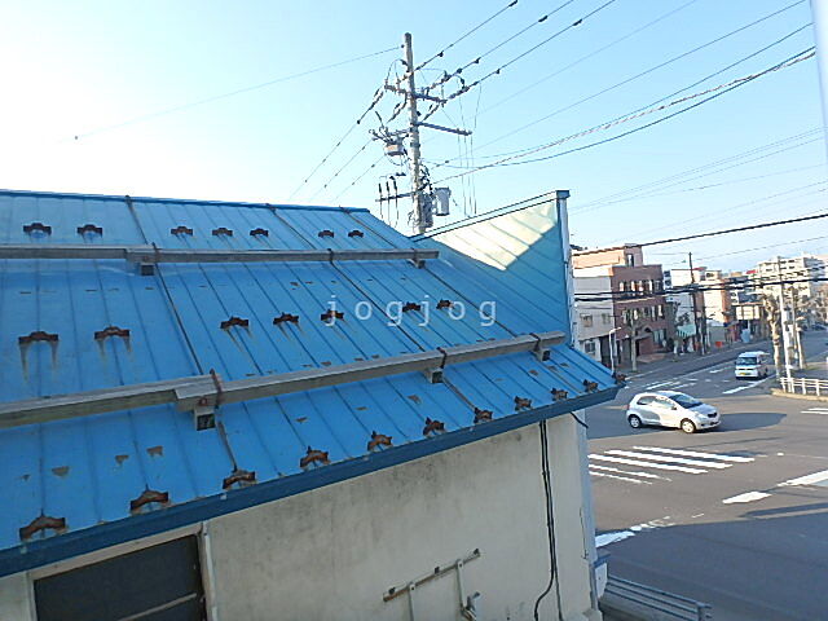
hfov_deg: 79.0
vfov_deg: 63.4
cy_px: 310
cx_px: 414
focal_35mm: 21
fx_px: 502
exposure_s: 1/400
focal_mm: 3.7
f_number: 3.5
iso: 125
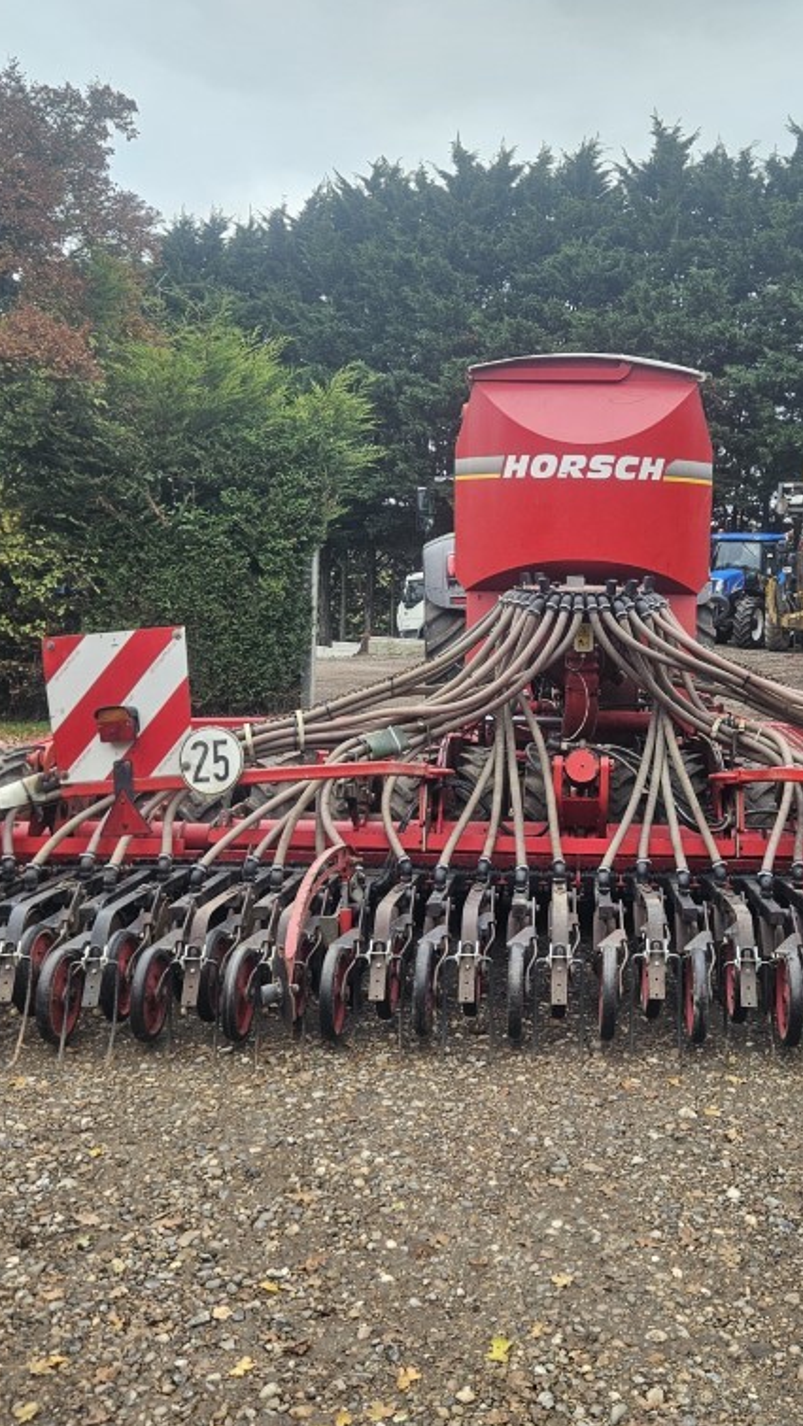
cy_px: 714
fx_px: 1286
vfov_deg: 58.0
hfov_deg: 34.2
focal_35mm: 34
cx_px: 569
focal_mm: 5.4
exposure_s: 1/100
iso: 100
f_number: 1.8
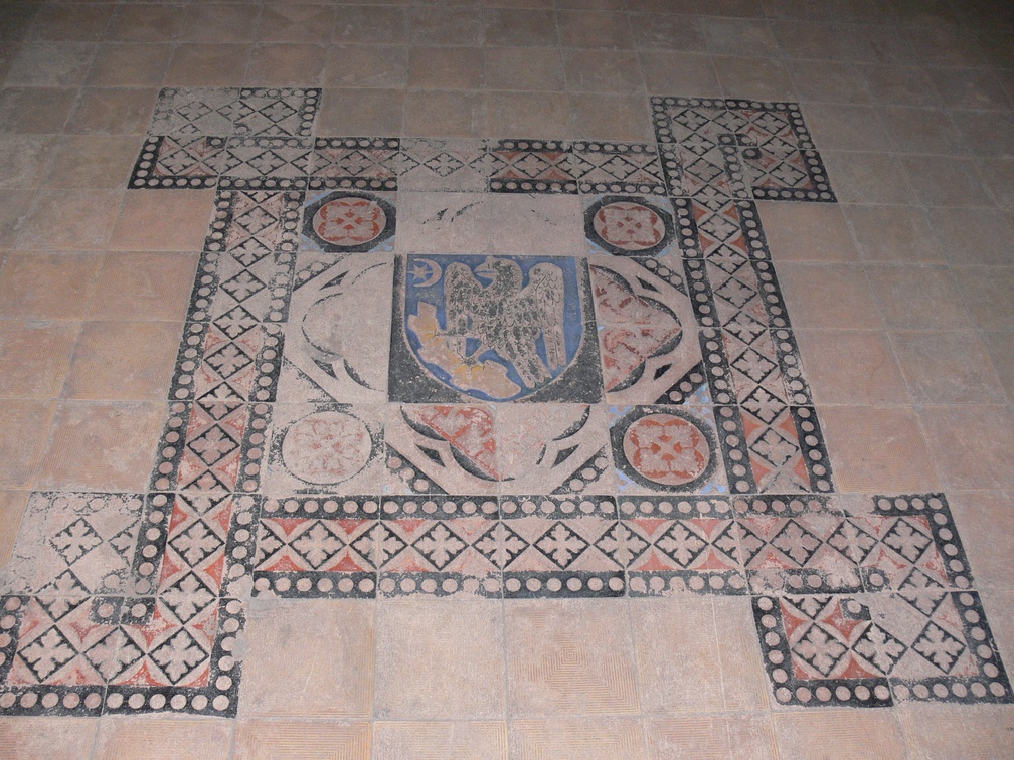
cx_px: 507
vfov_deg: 40.7
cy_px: 380
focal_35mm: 35
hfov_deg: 52.6
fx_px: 1025
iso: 160
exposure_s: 1/30
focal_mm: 7.4
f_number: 2.8
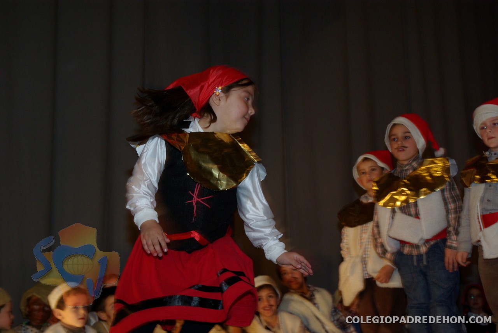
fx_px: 893
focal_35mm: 64
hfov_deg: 31.1
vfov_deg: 21.1
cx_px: 249
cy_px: 166
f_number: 6.7
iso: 400
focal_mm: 43
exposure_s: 1/60
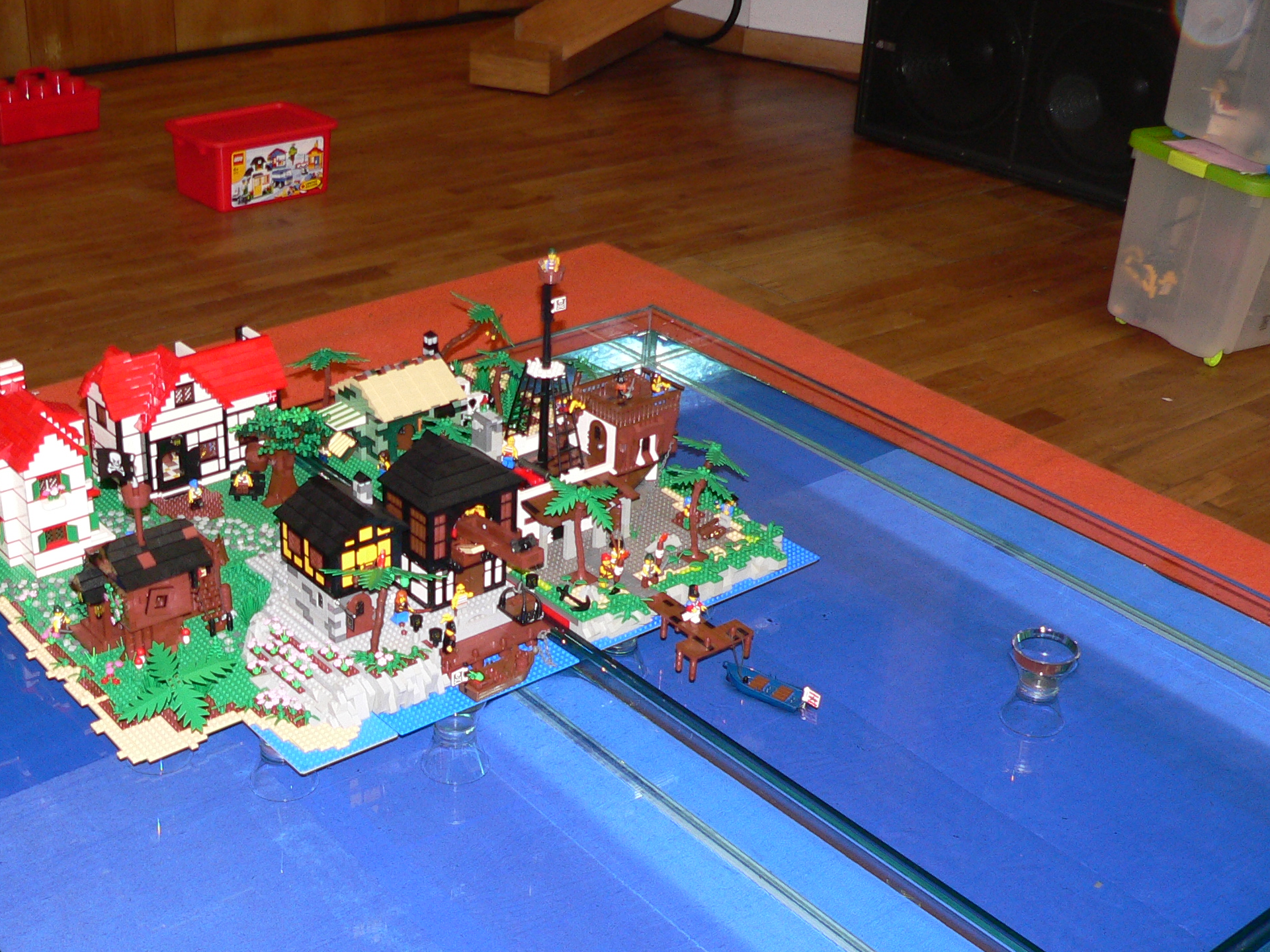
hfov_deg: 39.3
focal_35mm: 48
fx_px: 1761
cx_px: 446
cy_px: 578
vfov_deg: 30.2
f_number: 2.8
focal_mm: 6
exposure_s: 1/60
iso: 150
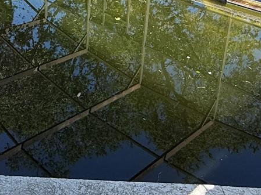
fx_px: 377
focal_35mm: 50
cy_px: -23
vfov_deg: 26.6
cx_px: 88
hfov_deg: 37.8
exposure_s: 1/569
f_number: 2.2
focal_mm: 2.22
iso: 64
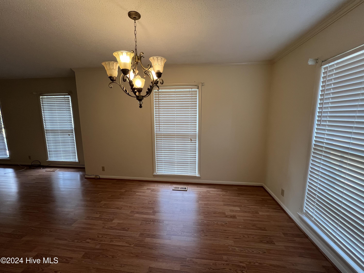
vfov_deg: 89.9
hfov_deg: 106.2
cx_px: 182
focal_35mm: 13
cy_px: 136
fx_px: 137
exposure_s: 1/120
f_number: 1.8
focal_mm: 1.57
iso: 160
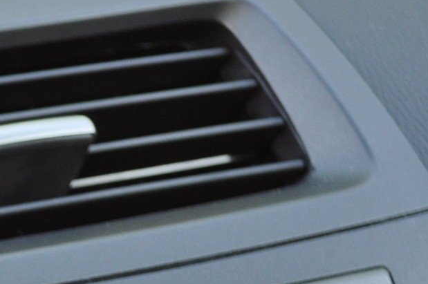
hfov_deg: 10.1
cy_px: 505
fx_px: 2303
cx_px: -286
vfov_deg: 6.9
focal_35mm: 194
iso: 400
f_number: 4.8
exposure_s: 1/60
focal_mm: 32
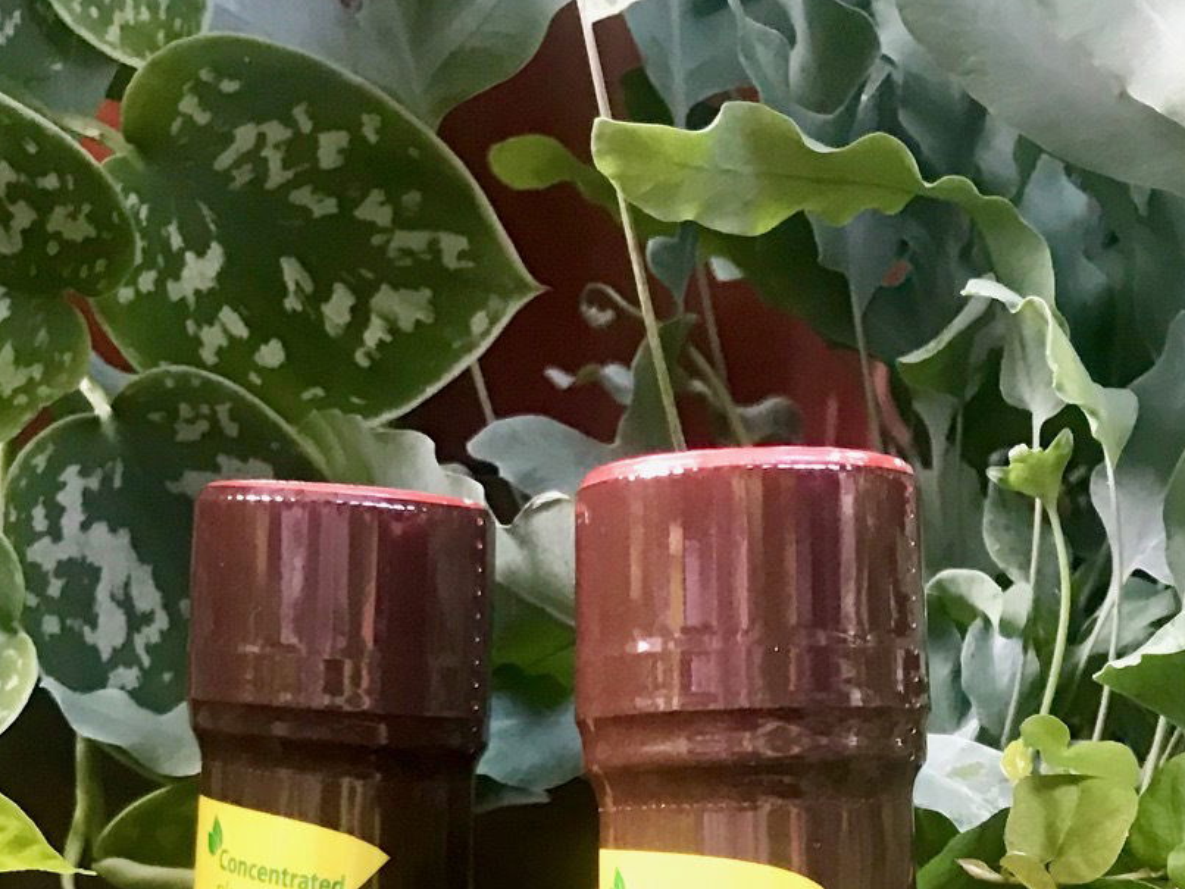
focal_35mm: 70
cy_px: 1255
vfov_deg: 19.0
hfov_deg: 27.8
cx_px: 653
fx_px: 2397
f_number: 1.8
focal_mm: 3.99
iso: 100
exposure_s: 1/17
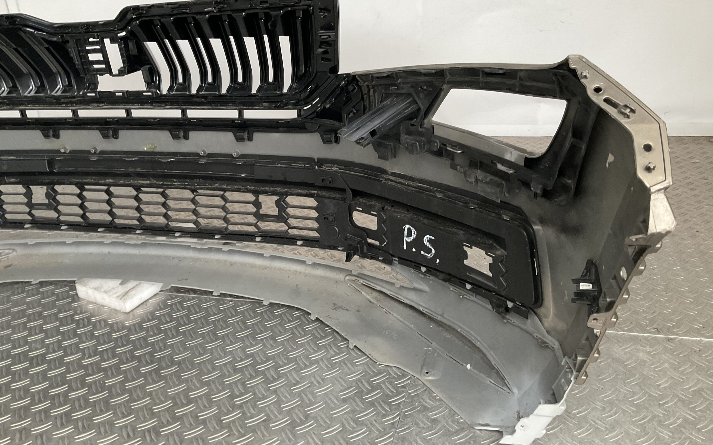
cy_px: 225
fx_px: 602
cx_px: 358
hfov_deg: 61.2
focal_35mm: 31
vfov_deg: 40.6
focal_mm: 3
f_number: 1.8
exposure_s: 1/33
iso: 200
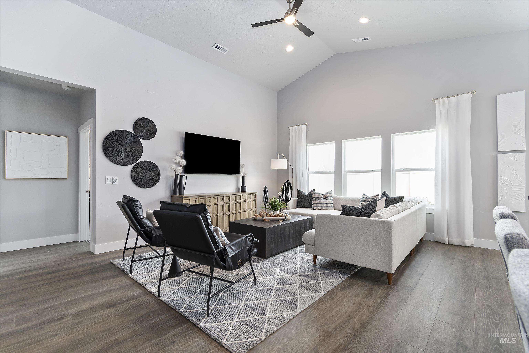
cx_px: 264
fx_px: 220
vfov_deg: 77.3
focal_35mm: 15
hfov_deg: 100.4
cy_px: 176
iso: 320
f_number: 6.3
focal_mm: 10
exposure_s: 1/6
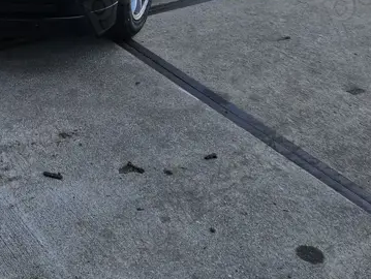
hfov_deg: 29.5
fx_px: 687
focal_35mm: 64
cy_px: -40
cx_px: 69
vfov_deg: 21.6
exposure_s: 1/488
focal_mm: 5.4
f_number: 1.8
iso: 25
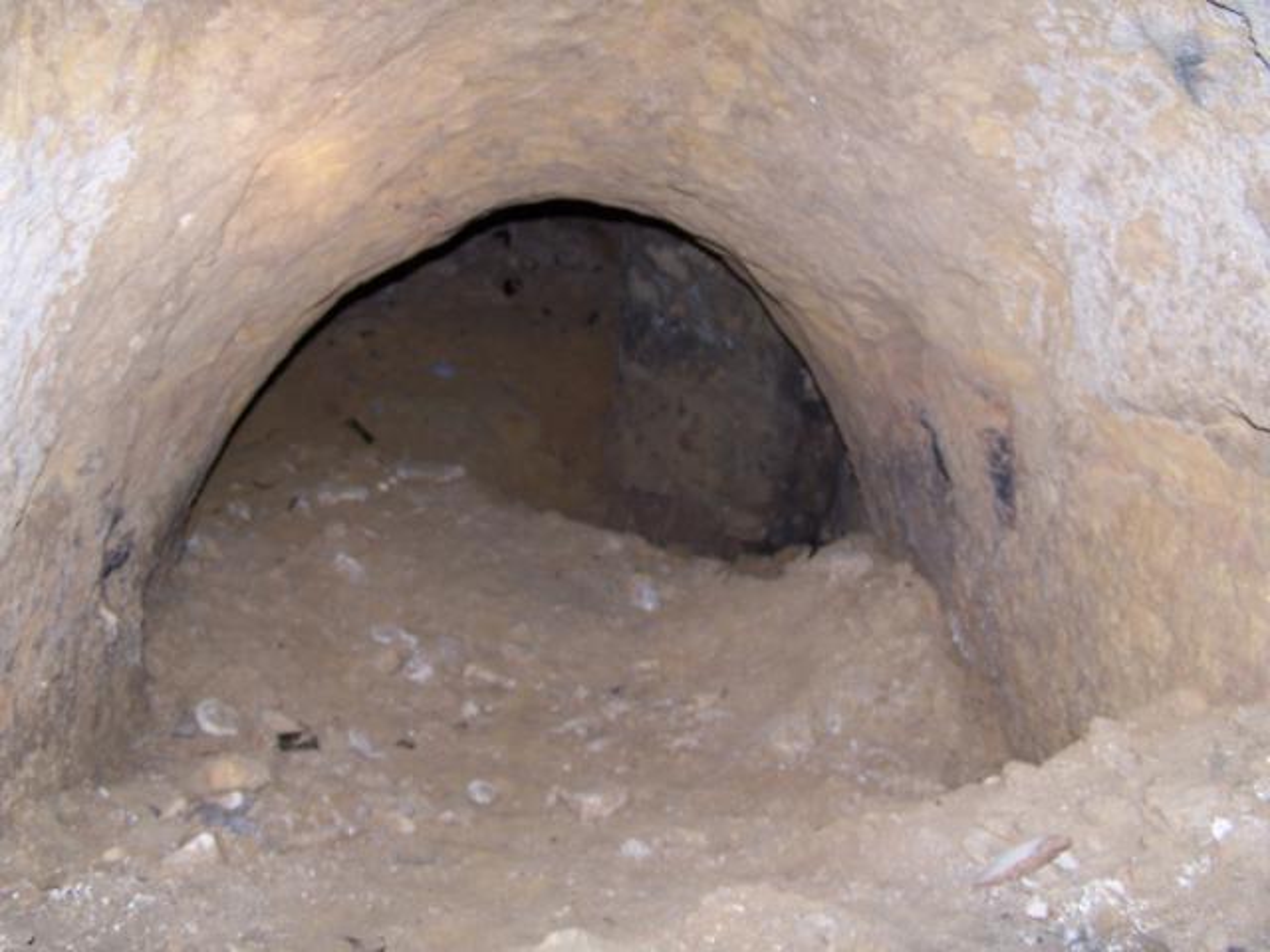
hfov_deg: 49.0
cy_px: 476
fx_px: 1394
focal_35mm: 38
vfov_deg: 37.7
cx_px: 635
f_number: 2.8
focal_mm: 6.3
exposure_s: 1/60
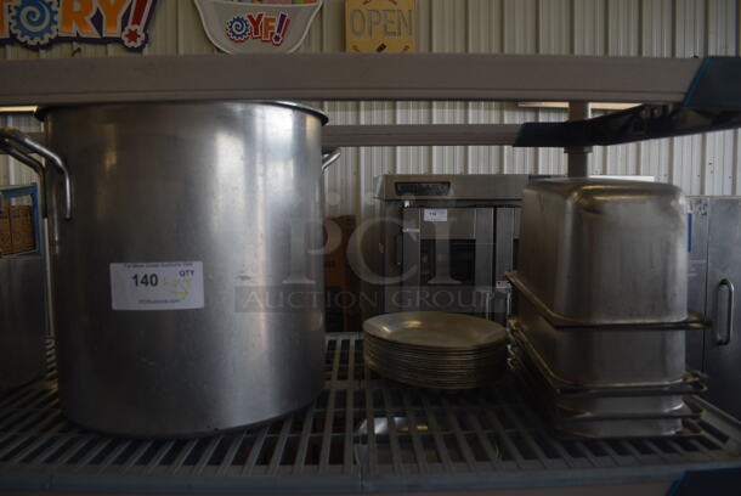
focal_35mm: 27
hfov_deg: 67.3
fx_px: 556
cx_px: 370
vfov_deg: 48.0
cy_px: 248
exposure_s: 1/160
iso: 200
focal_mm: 18
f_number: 5.6
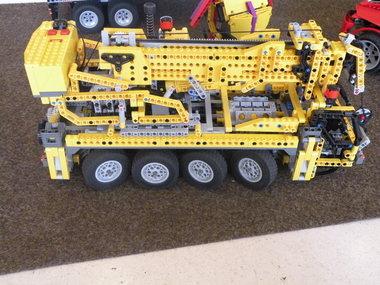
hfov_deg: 44.8
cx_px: 190
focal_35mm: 42
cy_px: 142
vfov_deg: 34.3
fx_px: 461
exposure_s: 1/40.3
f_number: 3.2
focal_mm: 7.4
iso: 400
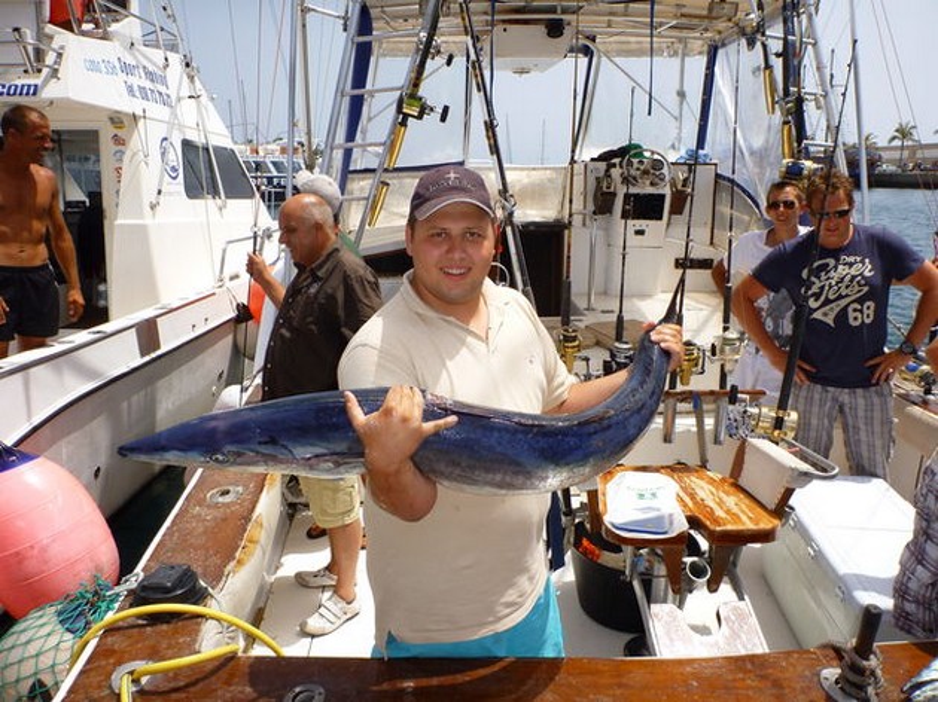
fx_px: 758
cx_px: 469
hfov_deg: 63.5
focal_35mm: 28
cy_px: 351
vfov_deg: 49.7
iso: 100
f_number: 3.3
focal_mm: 4.9
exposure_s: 1/1300
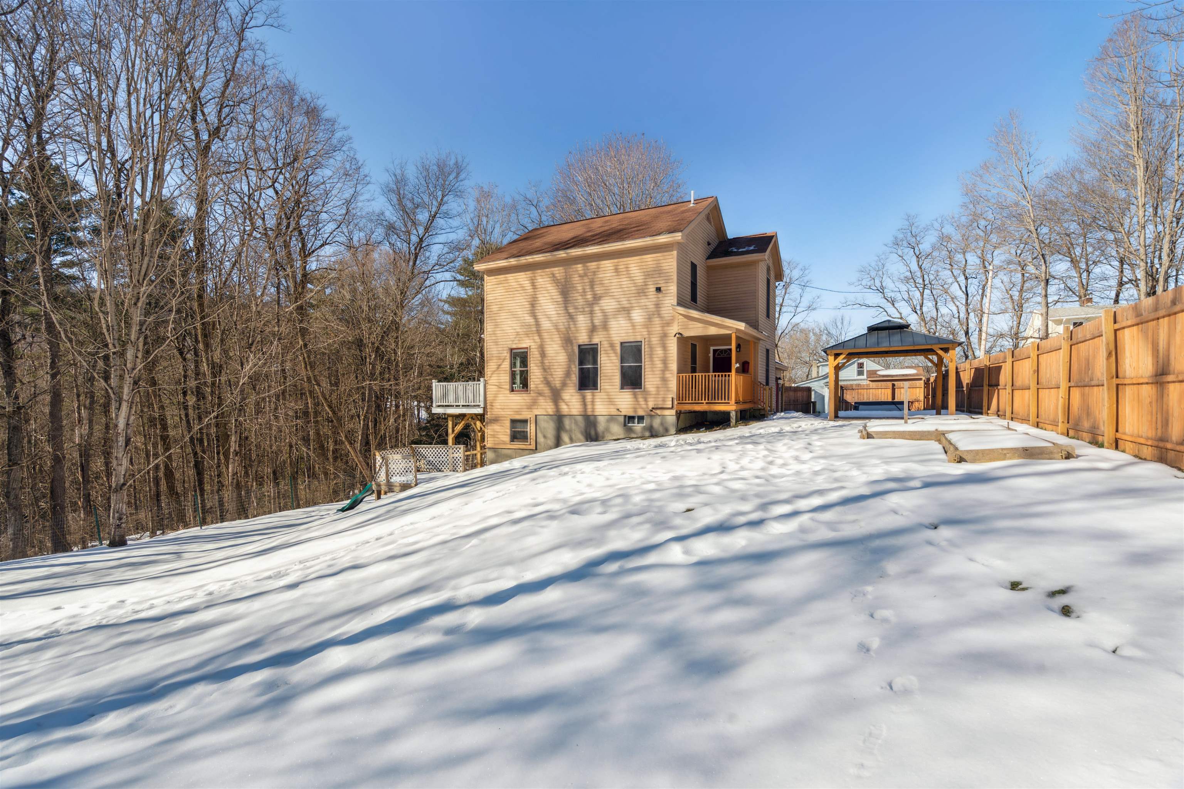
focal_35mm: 16
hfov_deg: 96.7
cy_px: 394
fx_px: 526
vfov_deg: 73.7
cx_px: 592
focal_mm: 16
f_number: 8
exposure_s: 1/80
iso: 100
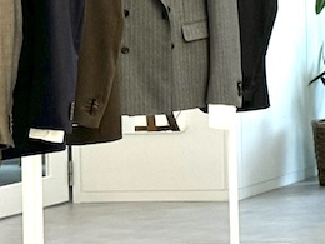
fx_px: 1718
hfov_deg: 8.5
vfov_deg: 8.1
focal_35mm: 183
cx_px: 1070
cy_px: -16
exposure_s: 1/374
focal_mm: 6.76
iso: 80
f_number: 1.78
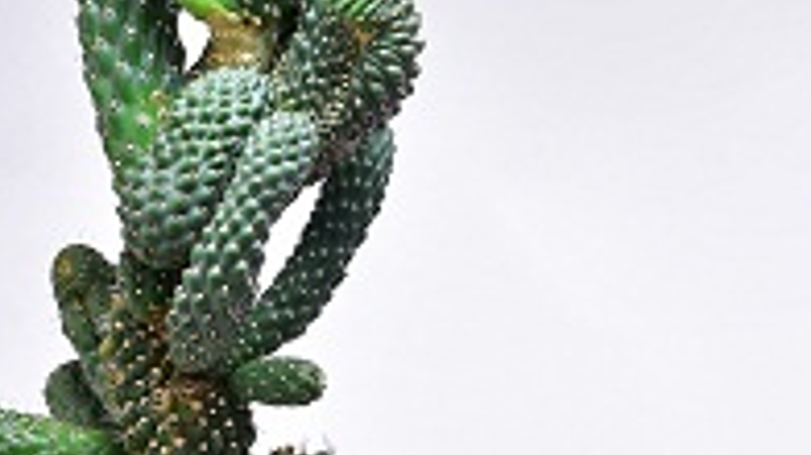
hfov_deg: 15.3
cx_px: 240
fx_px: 3000
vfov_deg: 8.5
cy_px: 637
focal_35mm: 140
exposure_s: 1/2
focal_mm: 29
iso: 100
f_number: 8
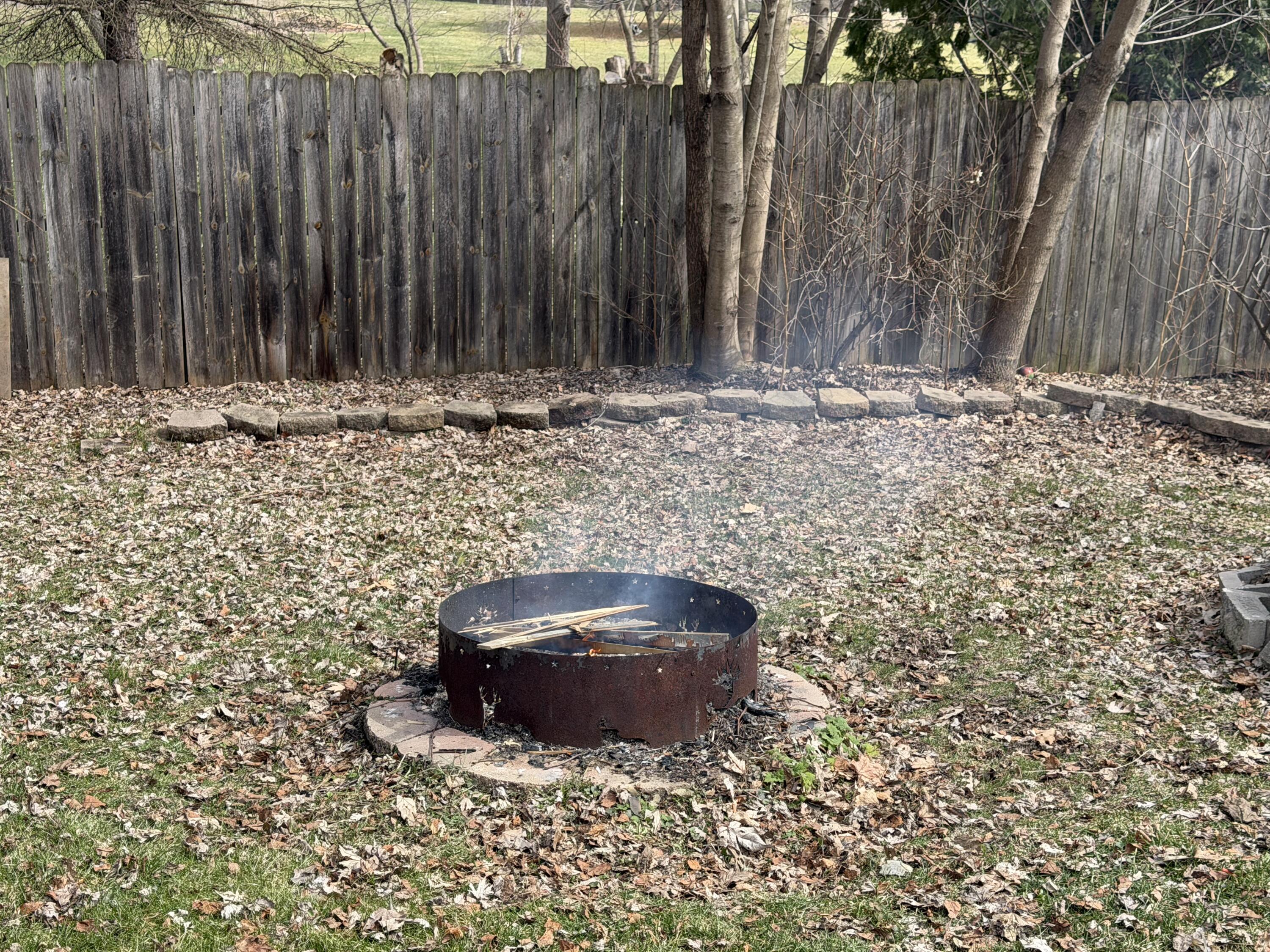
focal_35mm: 48
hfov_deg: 39.7
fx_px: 1761
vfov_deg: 30.3
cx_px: 635
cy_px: 476
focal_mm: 6.76
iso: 64
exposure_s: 1/1456
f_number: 1.78
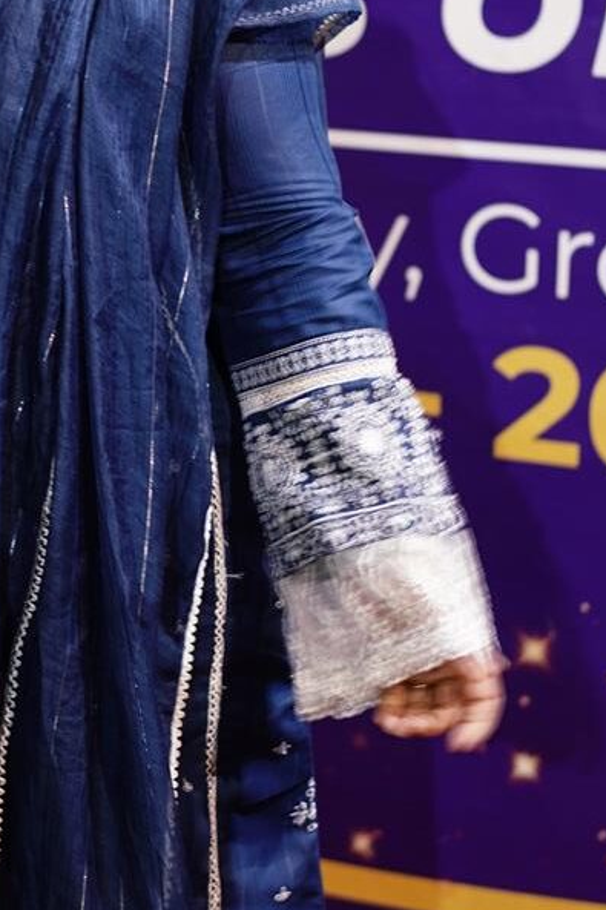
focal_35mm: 101
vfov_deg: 19.8
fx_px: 2552
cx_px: 35
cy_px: 62
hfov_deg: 13.4
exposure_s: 1/50
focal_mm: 35
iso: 400
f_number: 1.6
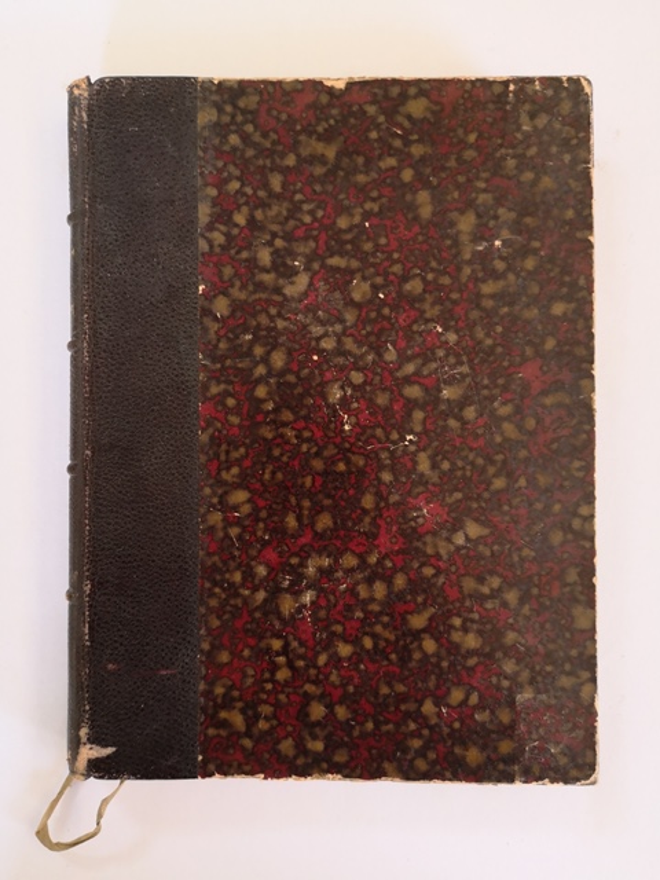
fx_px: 686
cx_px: 330
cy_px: 440
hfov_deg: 51.4
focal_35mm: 27
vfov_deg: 65.3
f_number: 1.8
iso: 250
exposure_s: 1/33.3
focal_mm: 3.95
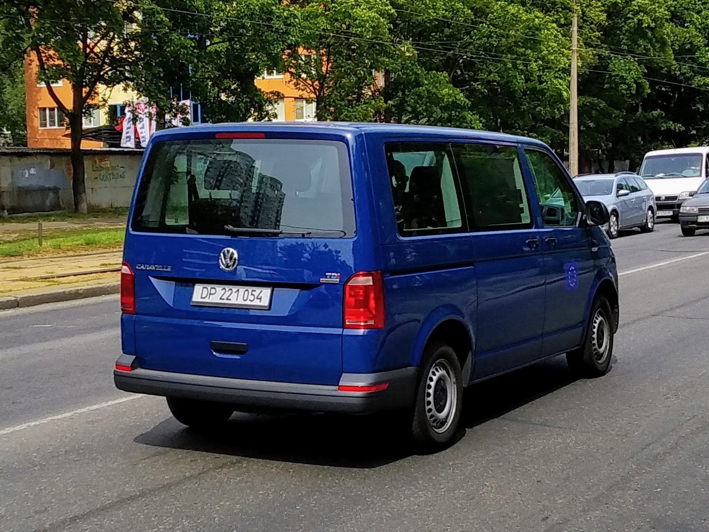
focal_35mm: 26
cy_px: 266
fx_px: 533
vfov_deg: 53.1
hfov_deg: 67.3
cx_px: 354
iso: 100
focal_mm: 3.82
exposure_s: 1/1130
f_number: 2.2
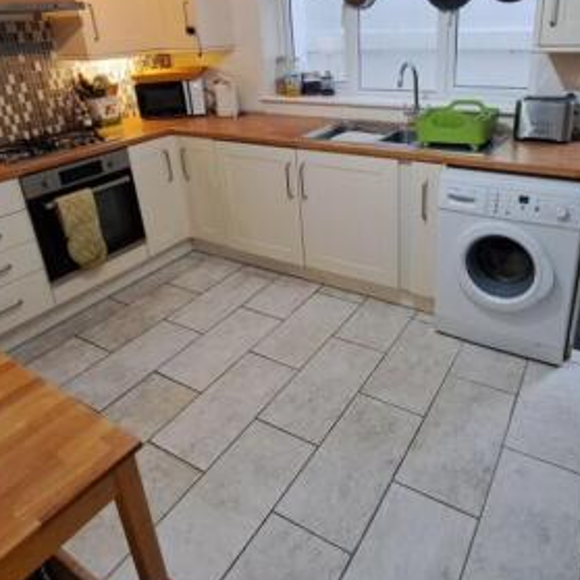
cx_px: 348
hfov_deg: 64.4
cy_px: 192
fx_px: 455
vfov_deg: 63.3
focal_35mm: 24
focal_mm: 1.74
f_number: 2.2
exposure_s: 1/50
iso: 160
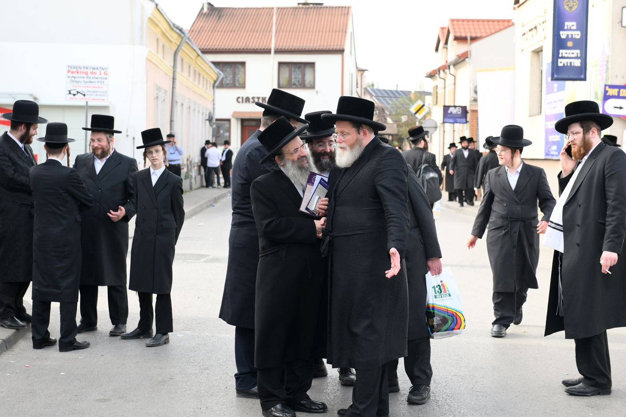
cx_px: 313
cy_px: 208
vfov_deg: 19.5
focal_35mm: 70
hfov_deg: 28.8
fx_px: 1217
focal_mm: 70
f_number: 5
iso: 320
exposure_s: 1/200
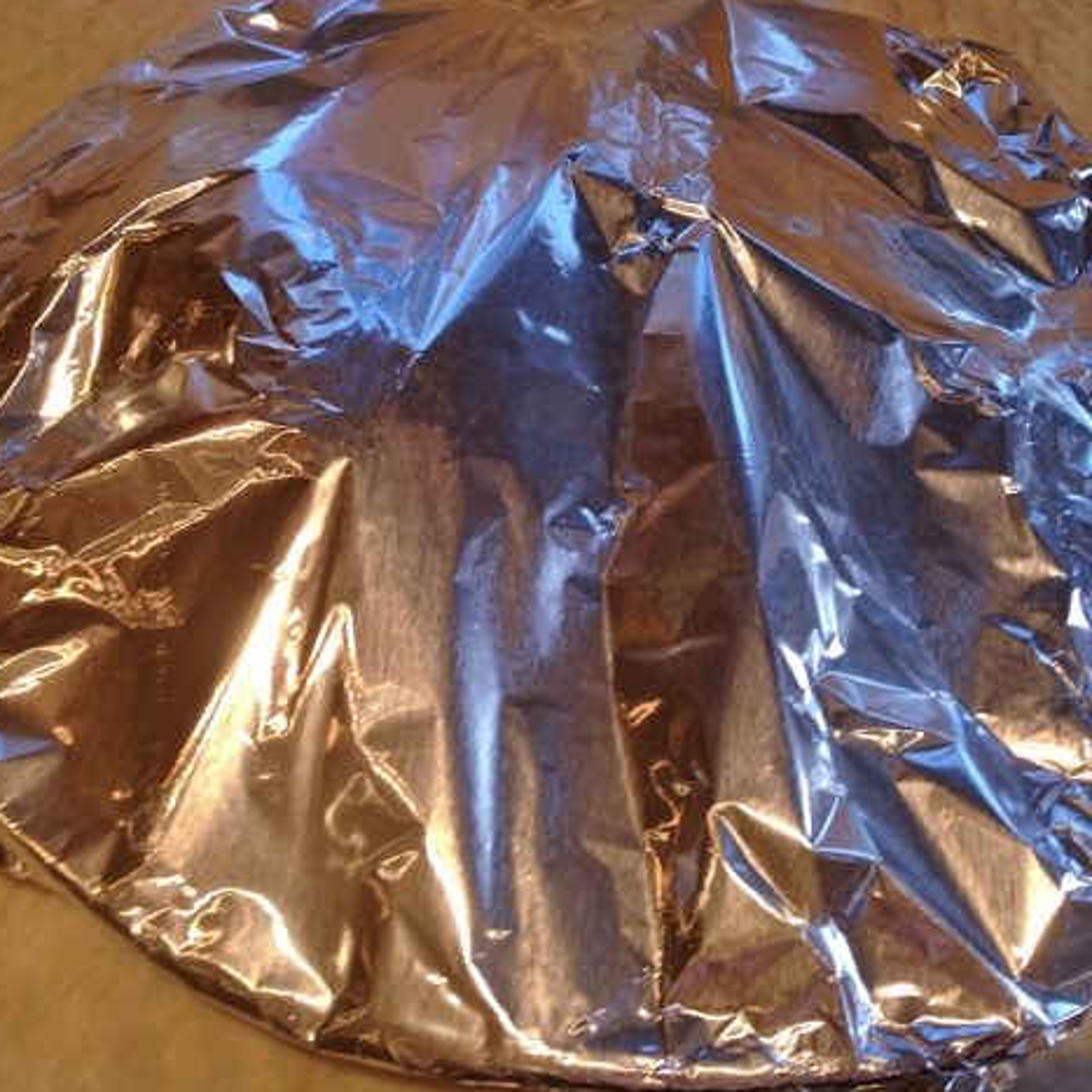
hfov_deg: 41.9
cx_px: 550
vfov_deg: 41.9
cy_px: 535
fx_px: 1428
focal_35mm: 40
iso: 50
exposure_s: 1/30
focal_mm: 4.12
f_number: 2.4
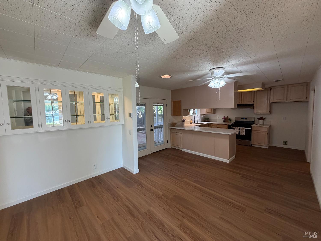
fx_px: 130
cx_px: 160
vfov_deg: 85.7
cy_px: 120
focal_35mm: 14
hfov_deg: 102.1
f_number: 2.2
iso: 200
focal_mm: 2.22
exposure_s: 1/120
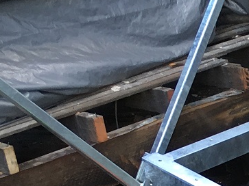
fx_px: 1158
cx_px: 556
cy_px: 382
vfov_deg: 8.7
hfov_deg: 10.8
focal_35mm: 161
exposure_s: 1/50
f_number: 2.2
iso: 25
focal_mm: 4.15
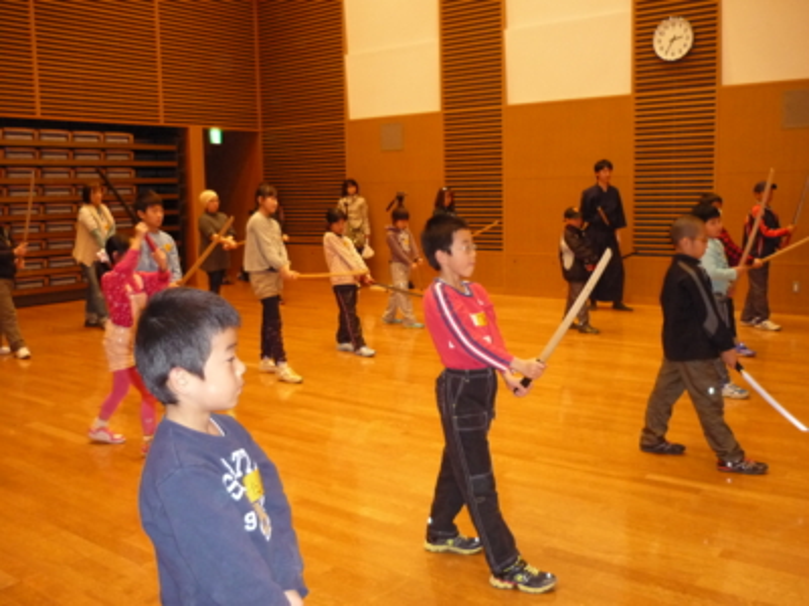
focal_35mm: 33
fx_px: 771
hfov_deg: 55.4
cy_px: 303
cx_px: 404
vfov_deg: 42.9
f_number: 2.8
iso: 400
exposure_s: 1/30
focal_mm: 5.5
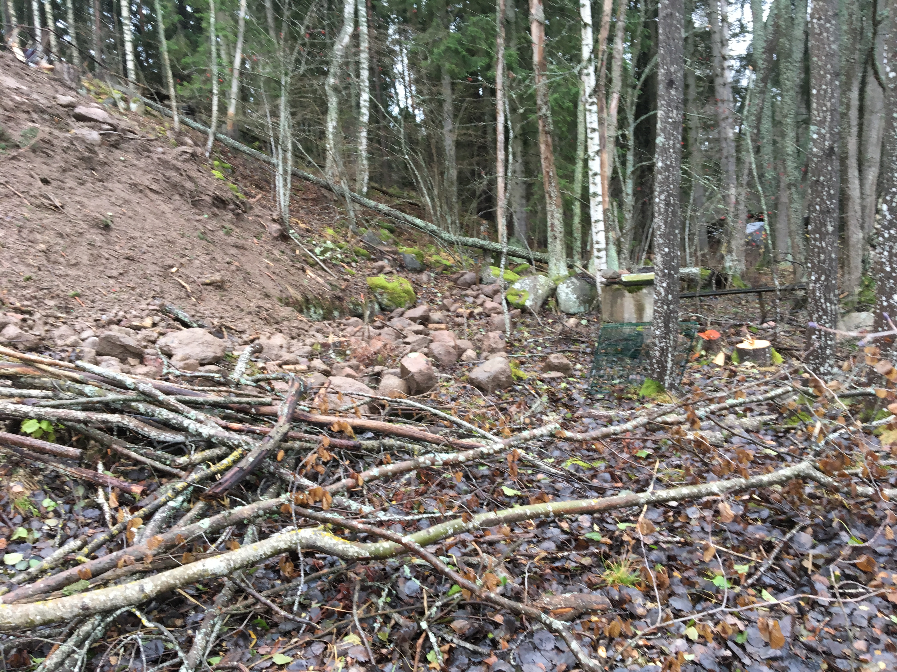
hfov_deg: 61.7
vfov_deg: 48.2
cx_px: 448
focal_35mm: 29
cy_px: 336
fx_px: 751
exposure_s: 1/33
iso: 25
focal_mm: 4.15
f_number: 2.2
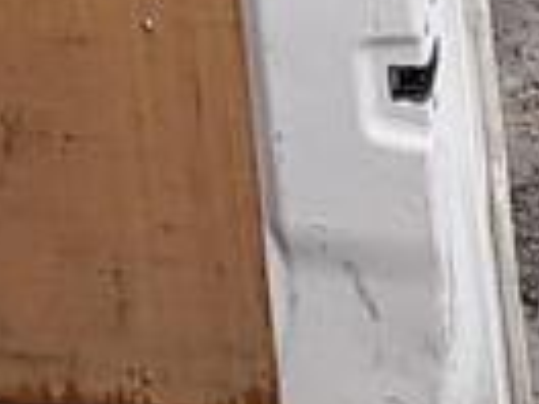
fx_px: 1479
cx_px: 163
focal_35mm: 95
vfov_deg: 10.0
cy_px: -914
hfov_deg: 20.6
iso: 40
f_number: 2.2
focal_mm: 2.22
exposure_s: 1/192
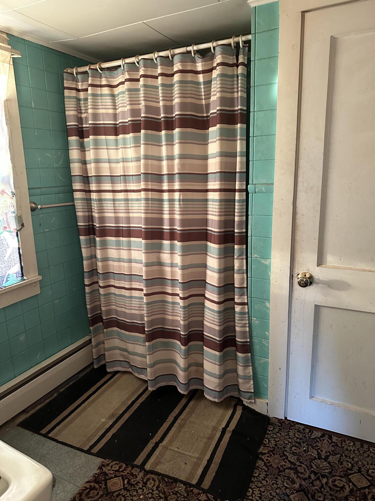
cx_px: 188
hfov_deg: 56.8
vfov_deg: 71.6
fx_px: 347
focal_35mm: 24
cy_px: 250
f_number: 1.78
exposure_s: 1/50
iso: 1000
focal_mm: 6.86
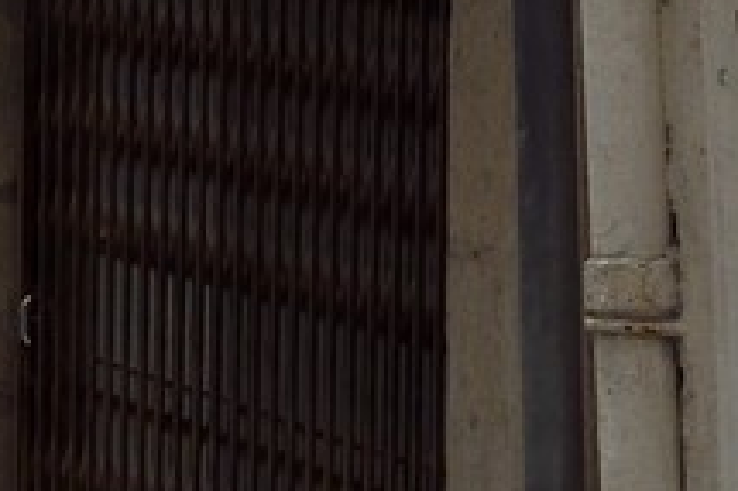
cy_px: -841
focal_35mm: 491
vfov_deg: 2.8
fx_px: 10058
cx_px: -501
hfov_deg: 4.2
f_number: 13
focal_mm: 66
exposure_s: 1/160
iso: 800
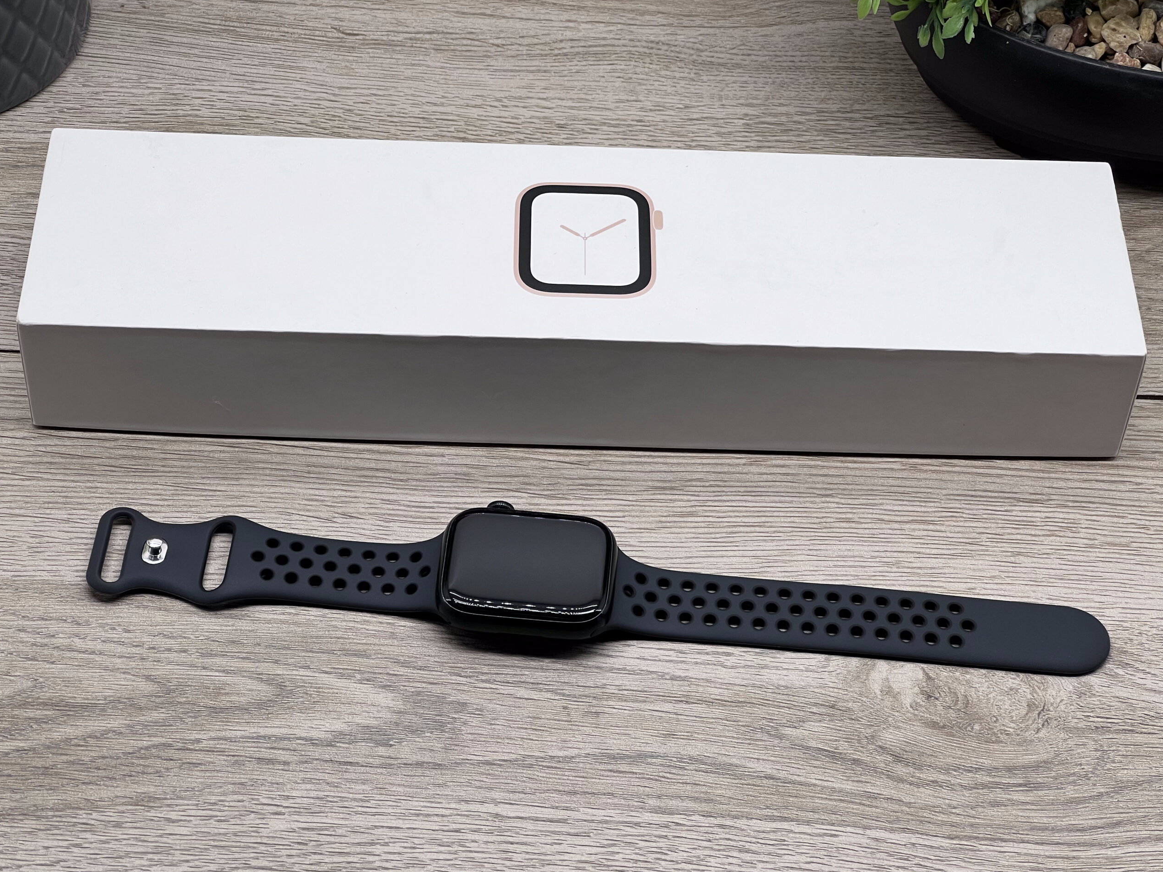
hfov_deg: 25.0
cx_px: 577
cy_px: 432
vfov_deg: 18.9
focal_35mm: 78
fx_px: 2620
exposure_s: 1/99
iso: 40
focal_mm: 9
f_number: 2.8
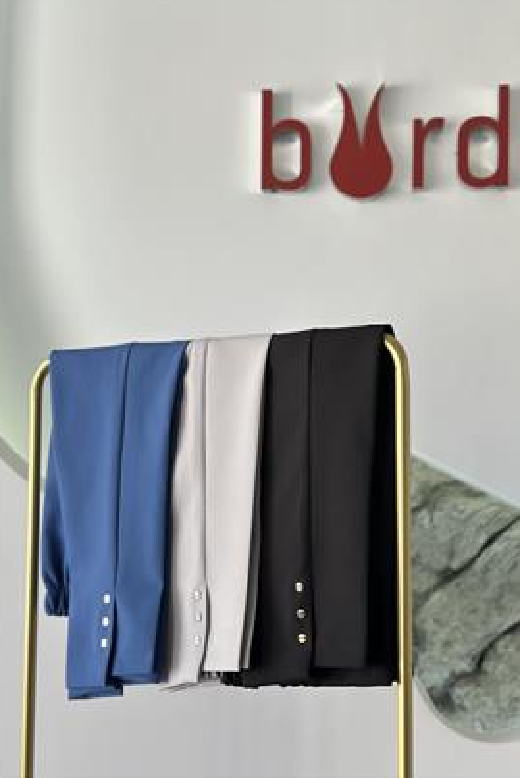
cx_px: 285
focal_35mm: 51
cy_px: 386
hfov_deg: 26.5
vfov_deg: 38.9
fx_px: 1103
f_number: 1.78
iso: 80
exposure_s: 1/207
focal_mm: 6.86
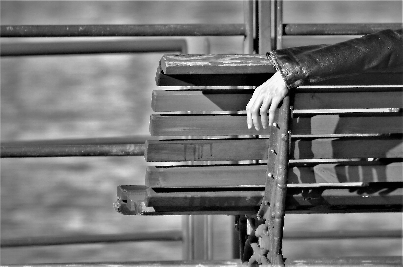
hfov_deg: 7.1
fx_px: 3267
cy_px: 134
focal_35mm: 292
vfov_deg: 4.7
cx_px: 202
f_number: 4.8
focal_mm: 195
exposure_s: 1/1250
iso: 200
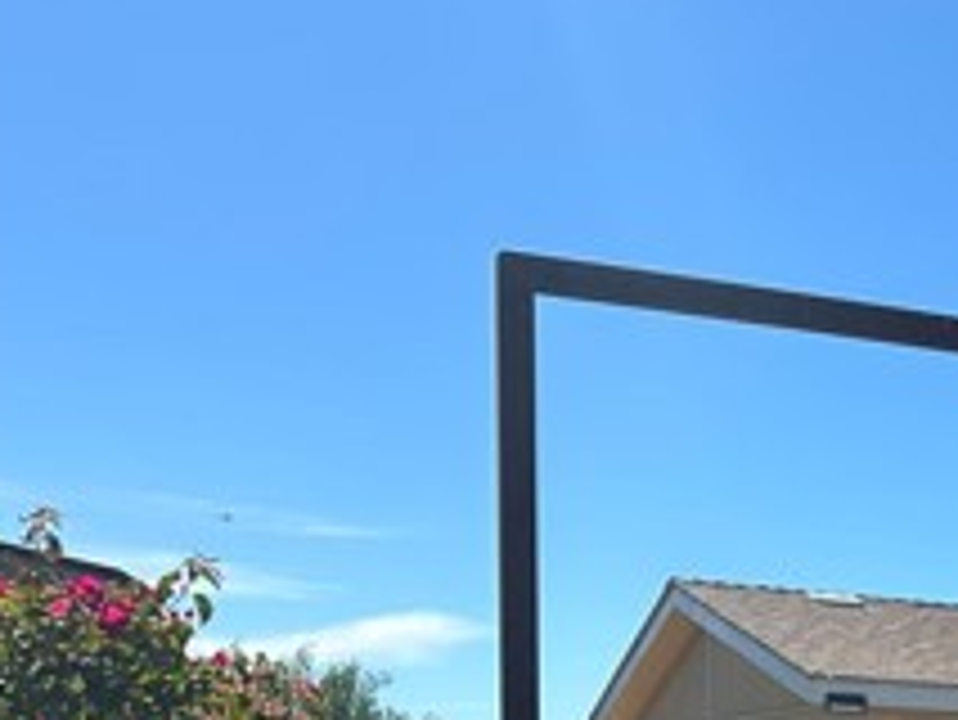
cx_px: 1385
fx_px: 1994
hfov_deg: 22.7
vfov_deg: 19.0
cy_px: 918
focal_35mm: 72
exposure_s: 1/4545
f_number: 1.78
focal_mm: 6.86
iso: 80
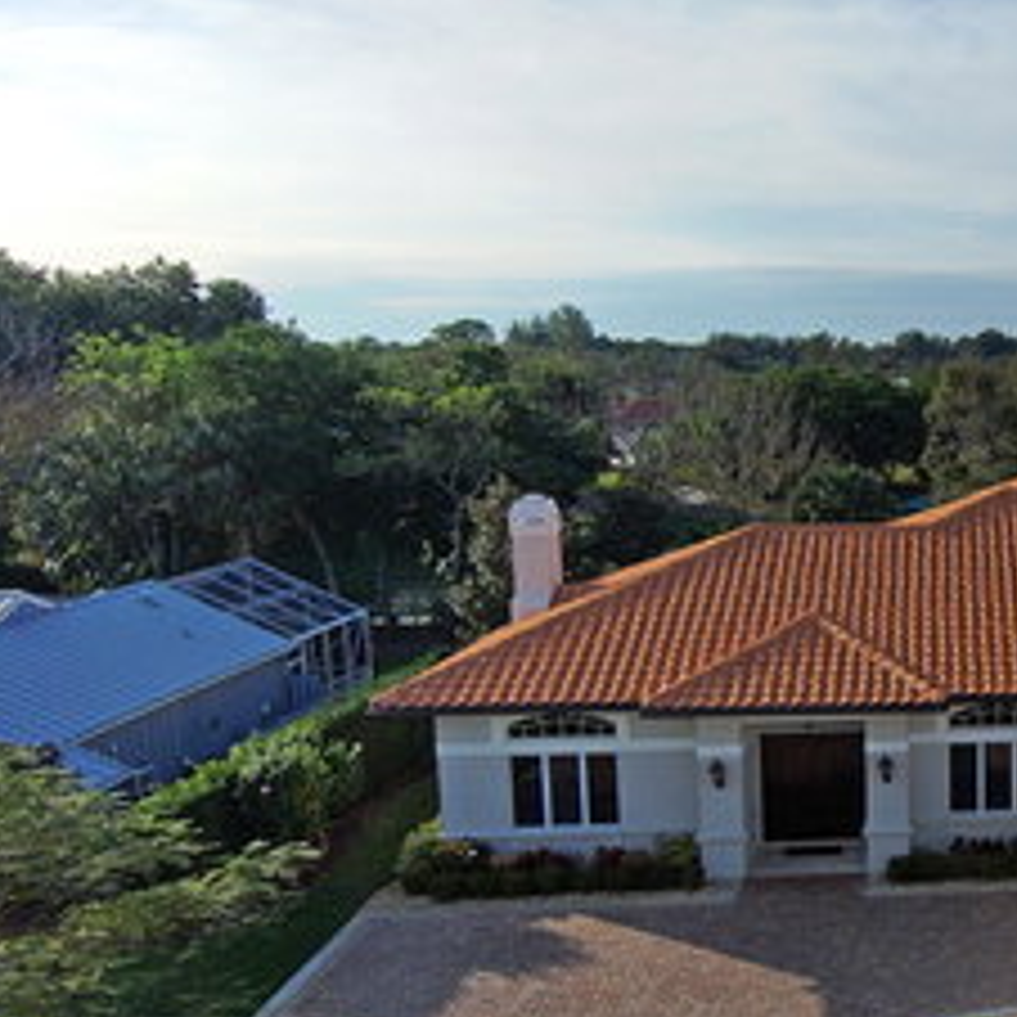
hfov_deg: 34.4
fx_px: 1396
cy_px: 603
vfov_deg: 39.9
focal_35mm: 42
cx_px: 1125
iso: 100
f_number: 2.8
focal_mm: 3.7
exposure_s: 1/2043
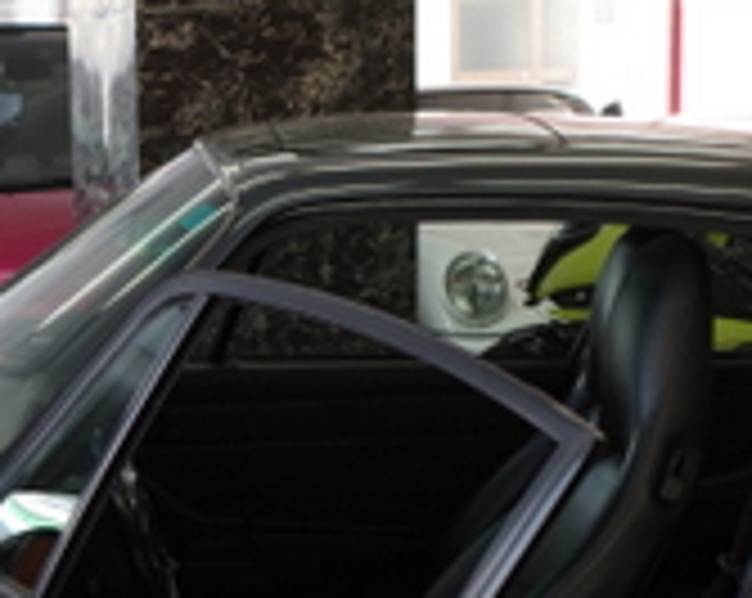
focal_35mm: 101
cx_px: -99
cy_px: 492
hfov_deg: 18.2
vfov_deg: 15.1
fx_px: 2244
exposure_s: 1/100
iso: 200
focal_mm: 18.3
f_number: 2.8
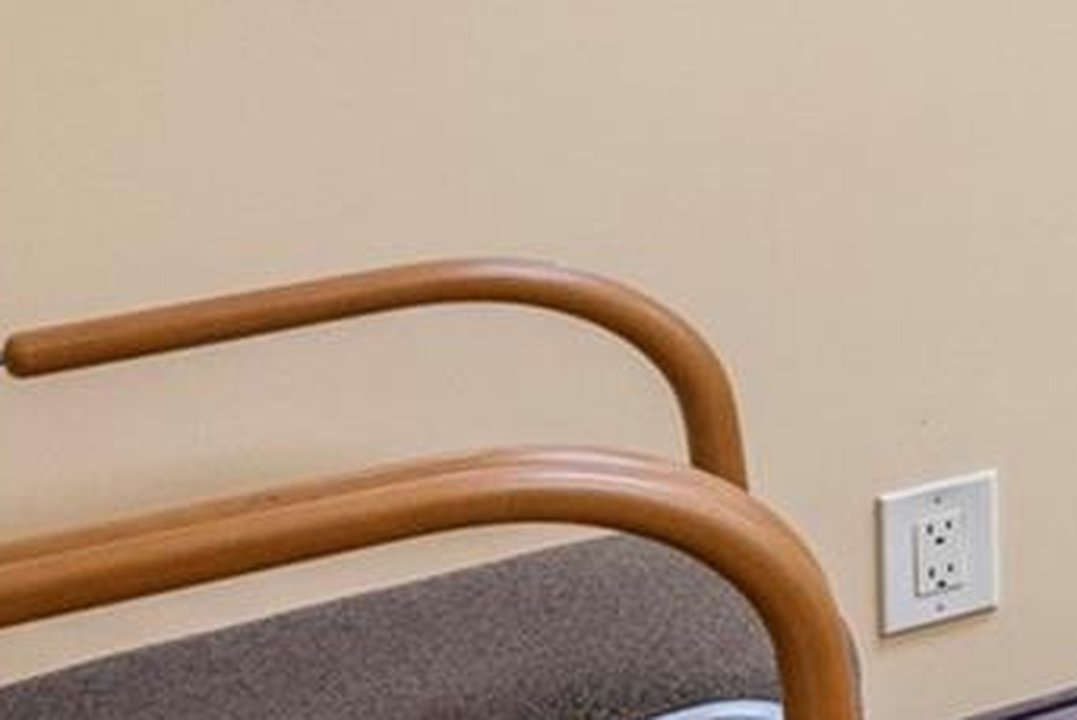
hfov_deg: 11.7
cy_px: -532
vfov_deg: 14.5
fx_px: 2515
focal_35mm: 84
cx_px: 3196
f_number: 8
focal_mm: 14
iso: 200
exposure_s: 1/13
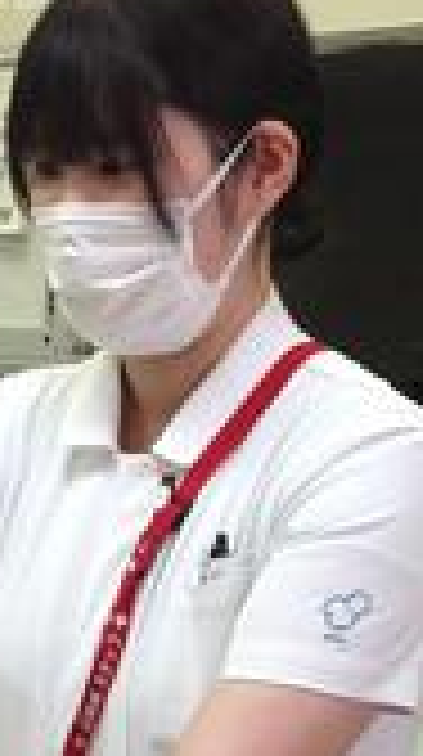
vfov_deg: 21.0
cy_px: 644
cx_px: 92
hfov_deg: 12.0
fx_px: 2002
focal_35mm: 100
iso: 80
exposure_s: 1/60
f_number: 2.4
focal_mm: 4.28
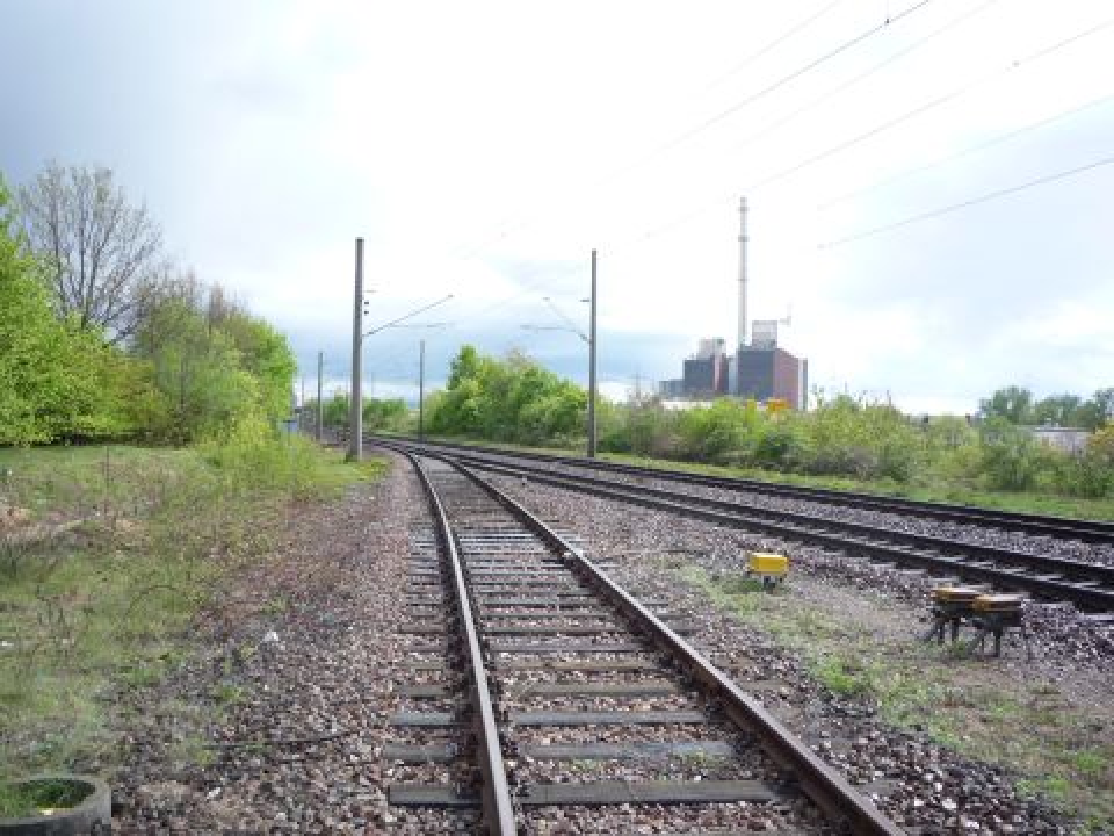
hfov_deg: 56.8
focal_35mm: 32
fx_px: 1030
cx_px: 557
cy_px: 418
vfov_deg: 44.2
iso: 100
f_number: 4
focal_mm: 5.2
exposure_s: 1/320
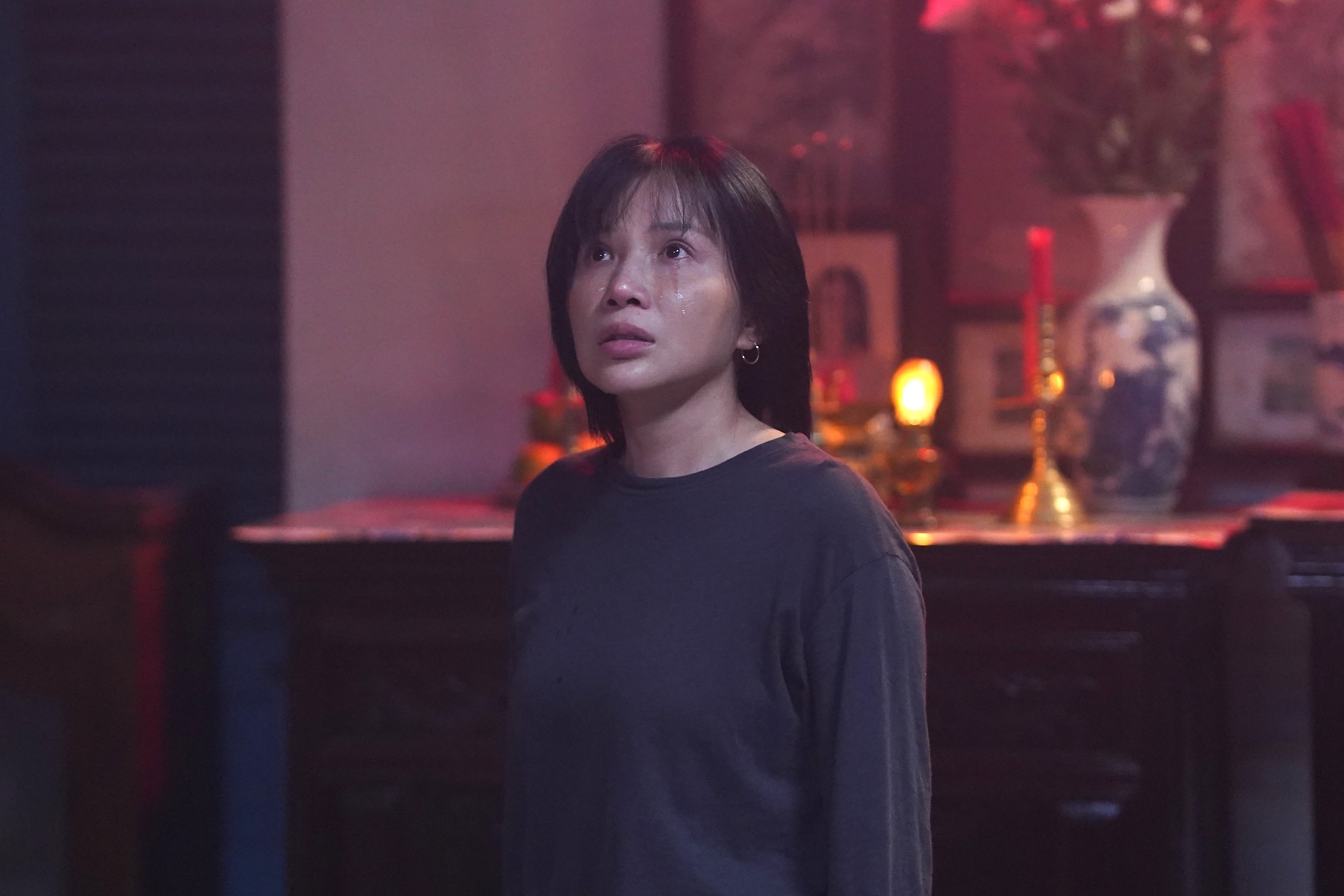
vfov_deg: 10.8
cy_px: 448
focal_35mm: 127
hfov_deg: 16.1
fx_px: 4741
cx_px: 672
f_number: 1.8
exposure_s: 1/160
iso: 5000
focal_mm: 85
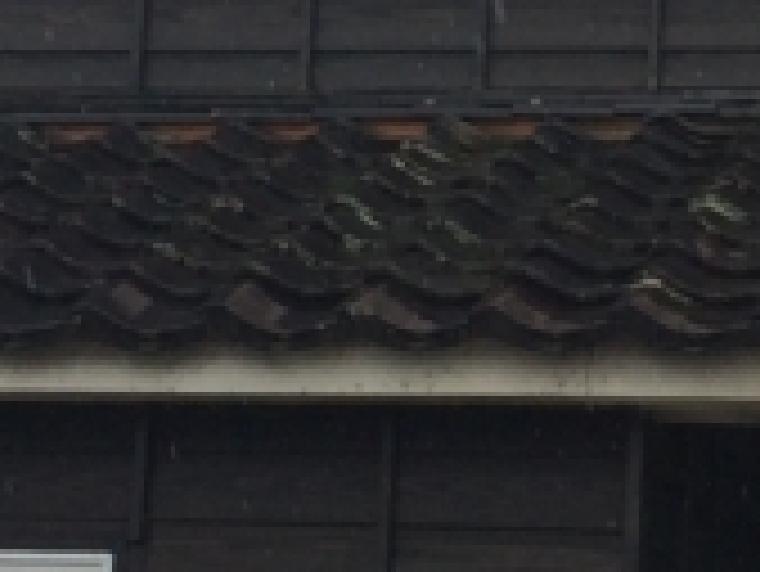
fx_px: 3867
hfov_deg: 11.0
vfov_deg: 8.4
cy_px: 189
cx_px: 931
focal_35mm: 176
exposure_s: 1/789
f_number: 2.2
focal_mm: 4.15
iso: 32
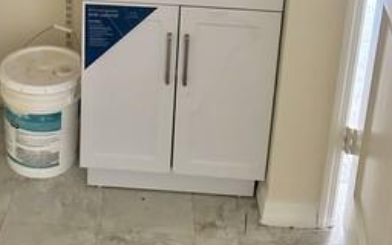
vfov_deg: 22.2
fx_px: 566
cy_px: -64
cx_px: 118
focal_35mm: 53
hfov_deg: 37.6
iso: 800
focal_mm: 6.86
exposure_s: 1/60
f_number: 1.78
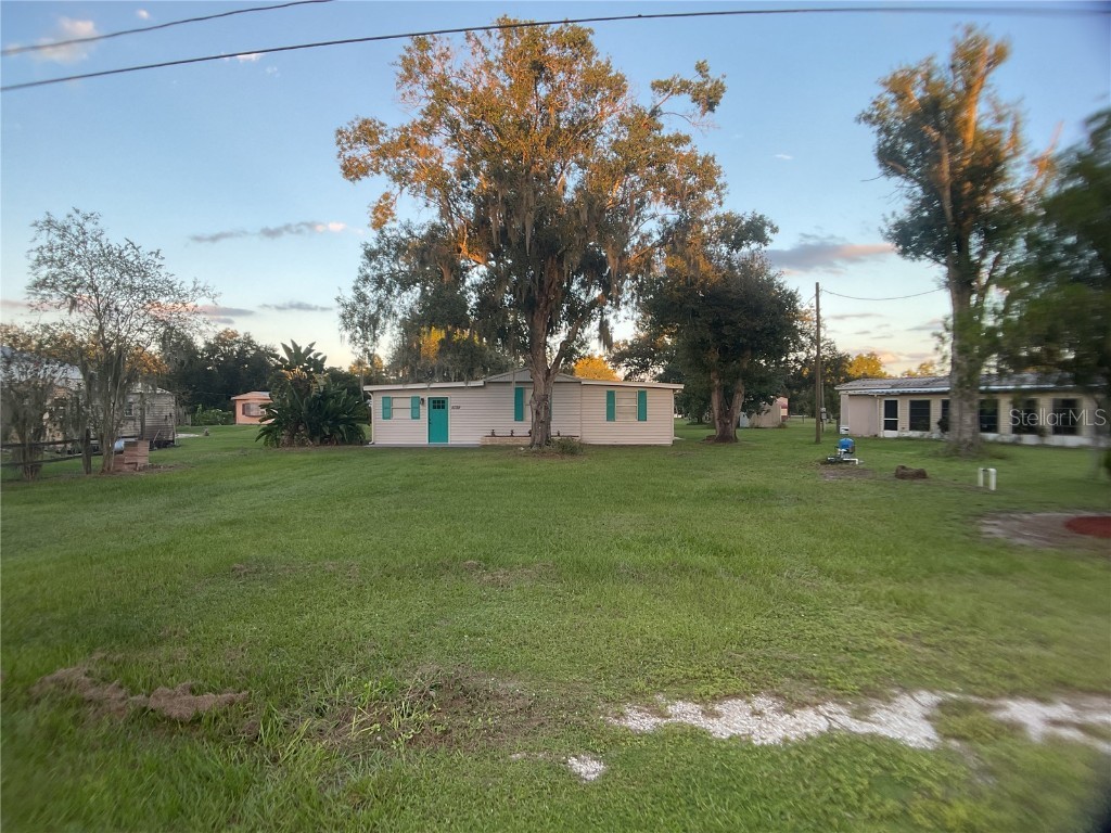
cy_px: 416
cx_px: 556
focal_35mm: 29
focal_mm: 3
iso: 16
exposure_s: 1/147
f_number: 1.8
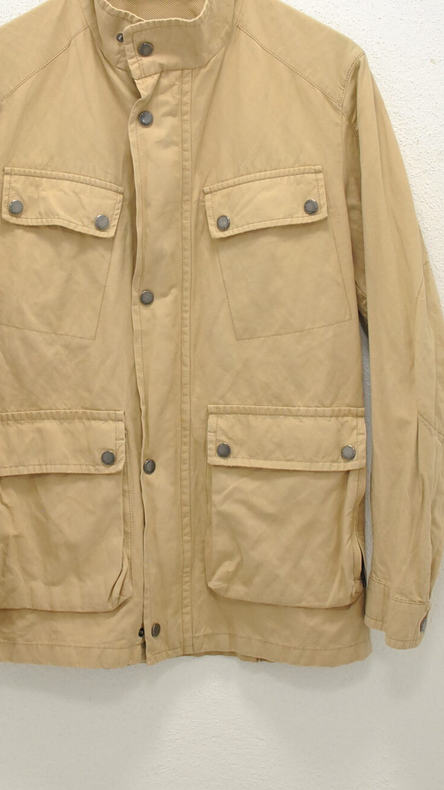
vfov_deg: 26.1
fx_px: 1691
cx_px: 141
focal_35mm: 81
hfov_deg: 14.9
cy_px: 253
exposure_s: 1/160
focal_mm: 35
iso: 800
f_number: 4
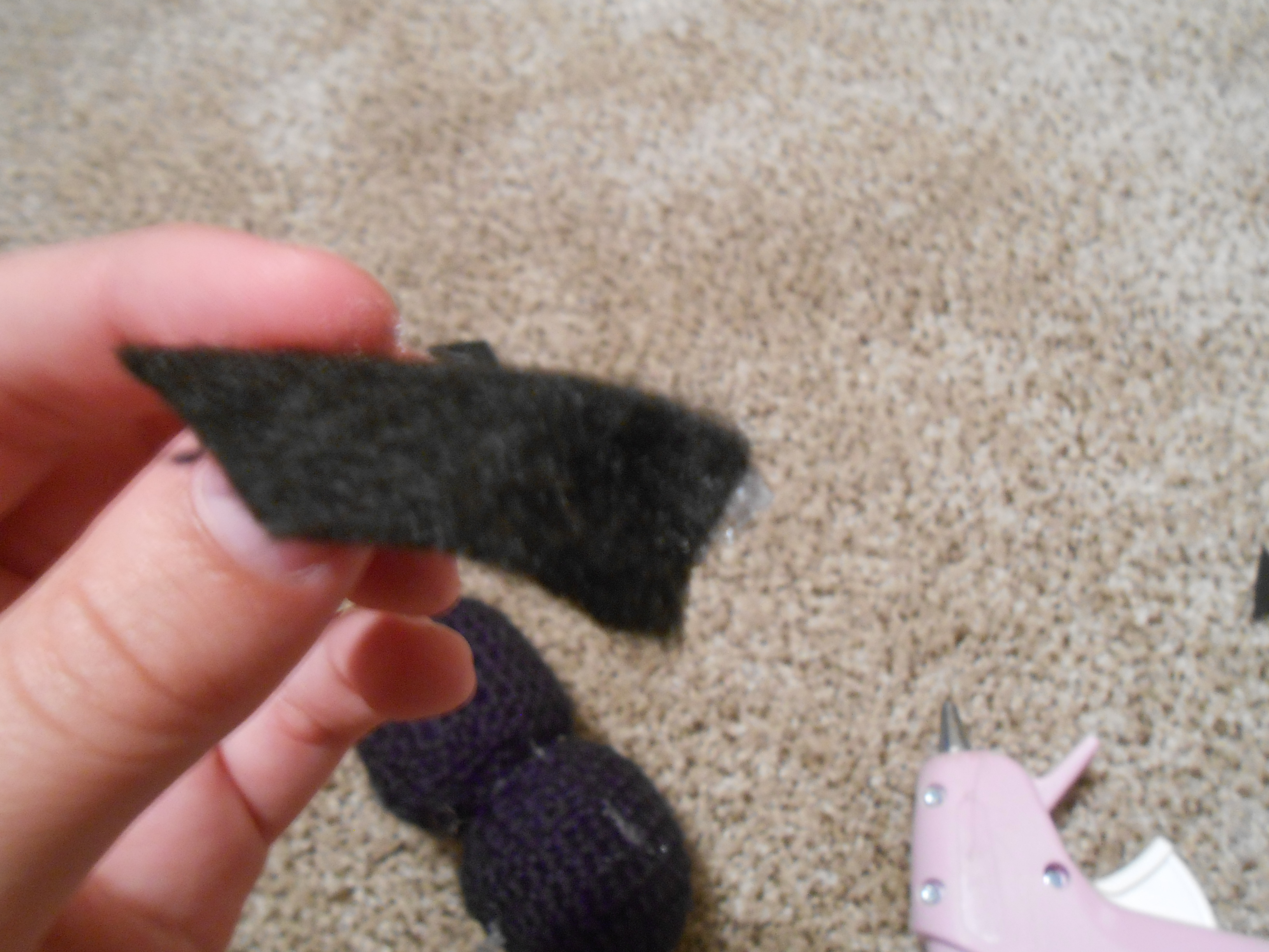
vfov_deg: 46.8
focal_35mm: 30
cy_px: 476
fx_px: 1100
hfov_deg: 60.0
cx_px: 634
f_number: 3.8
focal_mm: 5.3
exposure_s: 1/2.5
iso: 400
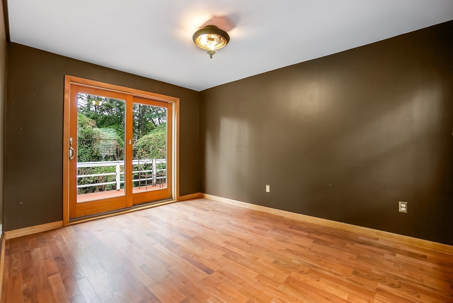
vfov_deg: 77.4
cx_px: 226
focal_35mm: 15
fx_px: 189
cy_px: 152
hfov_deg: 100.4
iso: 500
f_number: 4
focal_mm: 10
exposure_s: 1/15
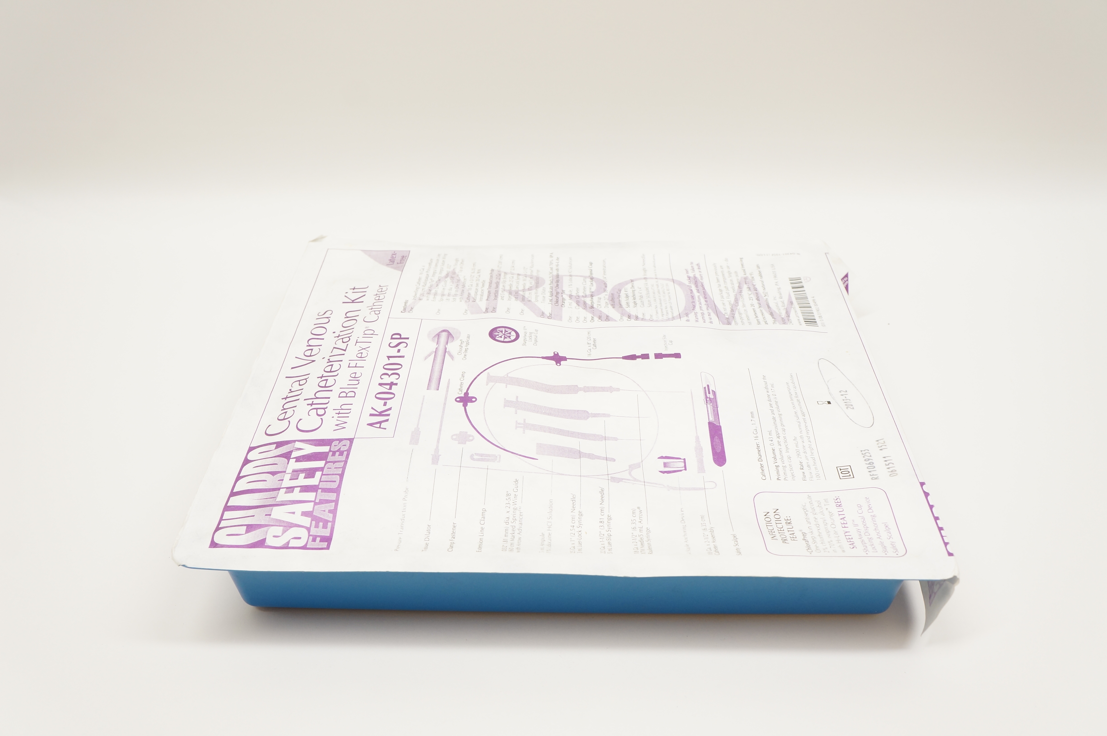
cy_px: 368
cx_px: 554
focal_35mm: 30
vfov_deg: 43.5
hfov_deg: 62.0
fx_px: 922
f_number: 6.3
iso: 400
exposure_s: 1/50
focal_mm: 20
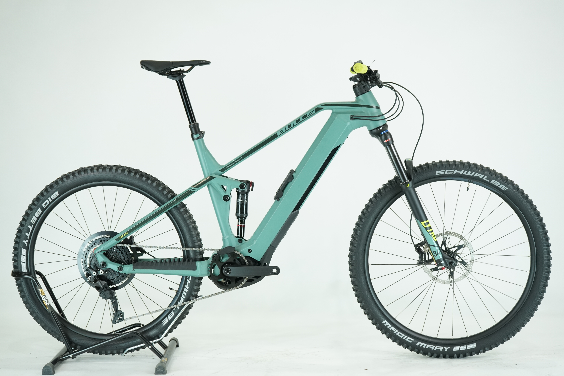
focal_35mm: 55
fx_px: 862
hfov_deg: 36.2
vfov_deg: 24.6
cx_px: 282
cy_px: 188
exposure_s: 1/200
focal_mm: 55
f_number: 5.6
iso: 1600
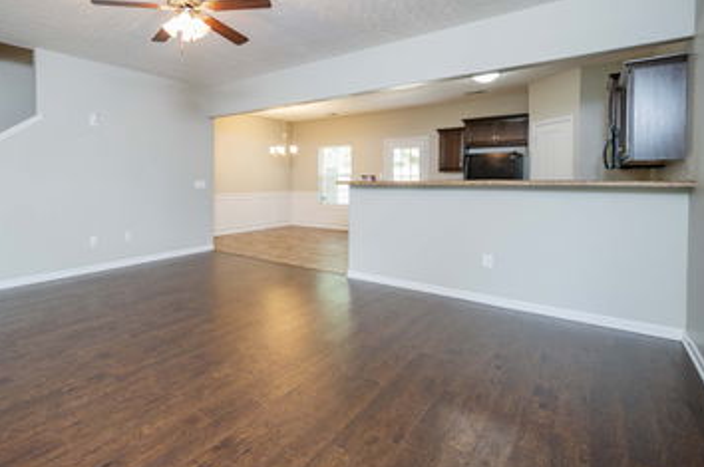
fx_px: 371
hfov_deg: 84.8
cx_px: 253
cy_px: 188
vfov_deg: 63.8
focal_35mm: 19
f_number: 4
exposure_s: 1/60
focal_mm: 14
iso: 720
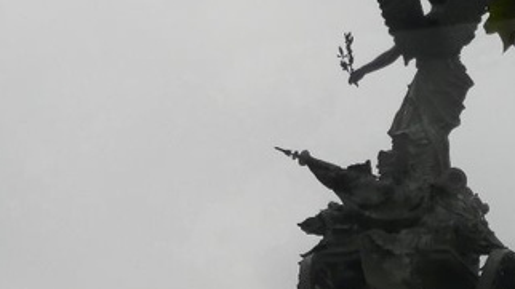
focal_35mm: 303
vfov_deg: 4.0
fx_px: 4137
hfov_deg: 7.1
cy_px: 268
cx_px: 347
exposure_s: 1/200
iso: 100
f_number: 4.7
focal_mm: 18.4
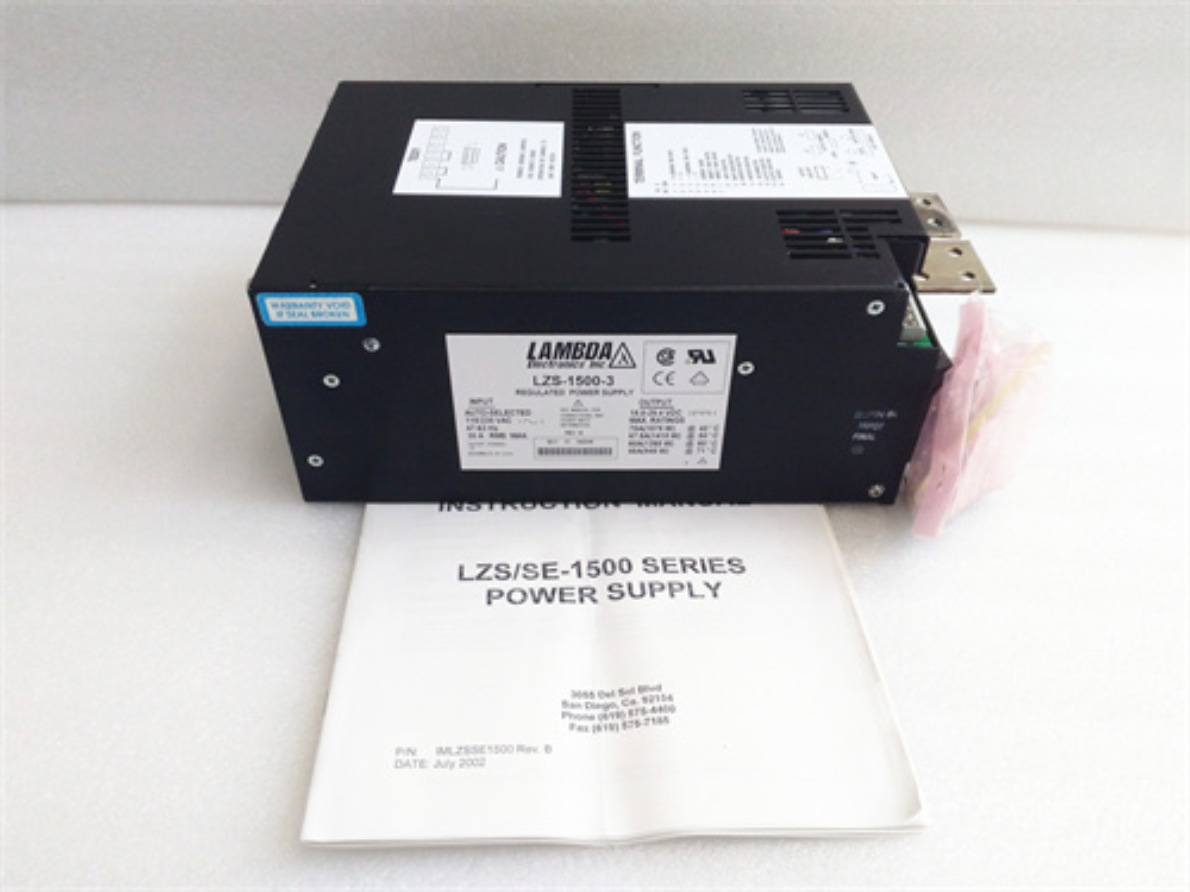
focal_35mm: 27
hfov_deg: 65.3
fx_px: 928
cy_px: 446
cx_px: 595
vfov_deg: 51.4
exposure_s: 1/33
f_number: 2
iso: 162
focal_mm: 3.79
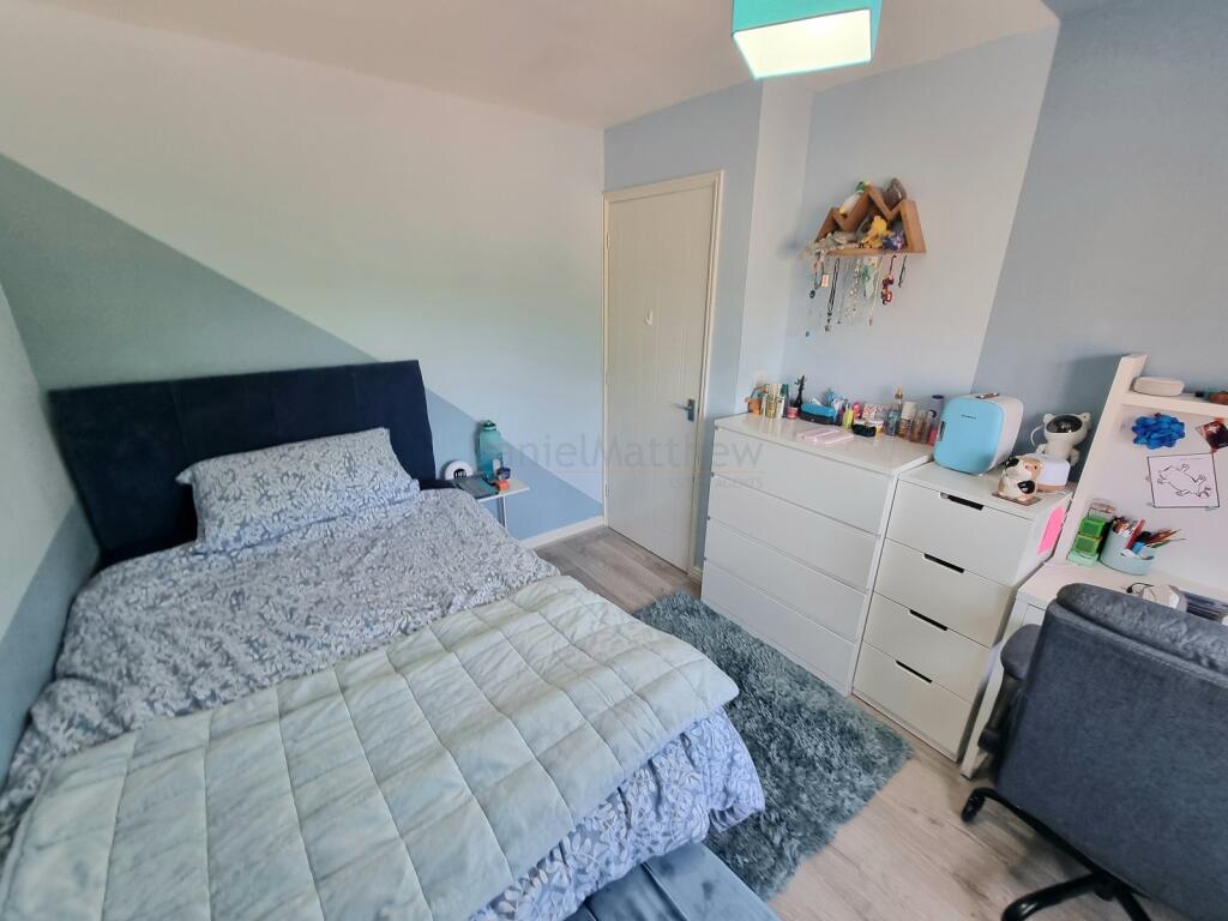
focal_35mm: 13
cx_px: 614
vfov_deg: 89.9
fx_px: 461
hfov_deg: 106.2
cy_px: 460
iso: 100
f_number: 2.2
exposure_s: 1/50
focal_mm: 2.2
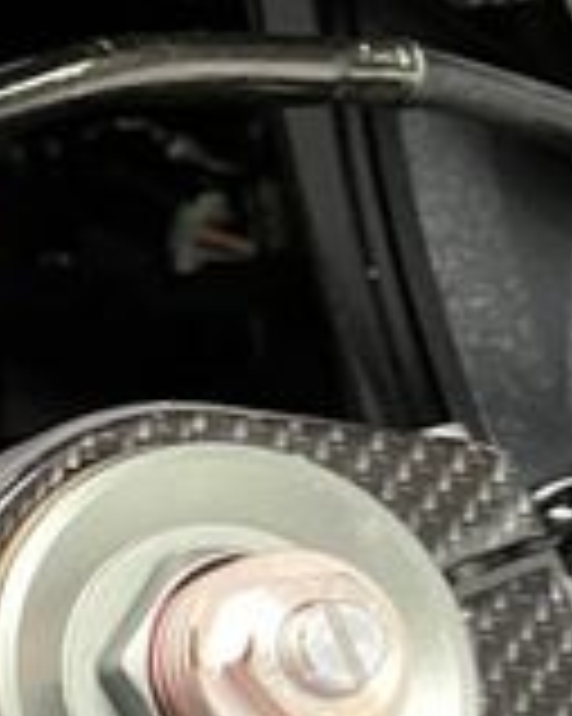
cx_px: -833
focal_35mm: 102
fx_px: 2161
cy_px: 608
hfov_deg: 12.0
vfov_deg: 18.6
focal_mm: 5.1
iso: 400
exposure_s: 1/33
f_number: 1.6
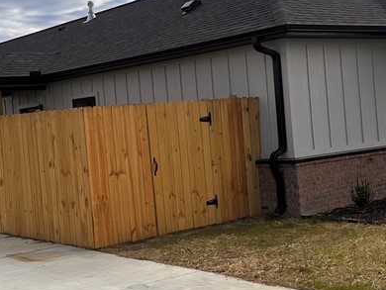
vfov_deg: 23.3
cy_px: 122
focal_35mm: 63
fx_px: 703
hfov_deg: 30.6
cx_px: 156
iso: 80
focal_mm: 6.86
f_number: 1.78
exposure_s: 1/7042
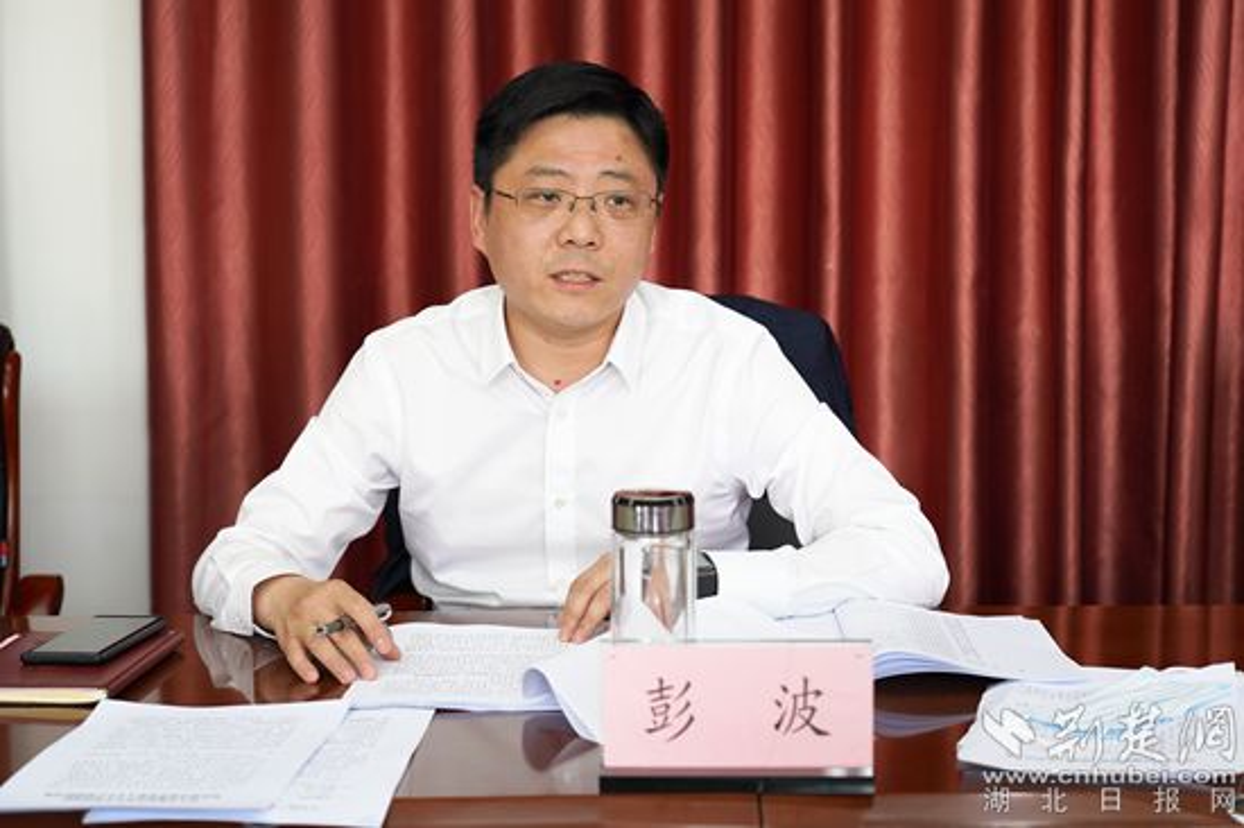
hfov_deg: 32.9
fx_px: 2107
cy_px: 414
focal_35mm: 61
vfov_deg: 22.2
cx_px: 622
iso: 500
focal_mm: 61
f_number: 4
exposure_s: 1/160
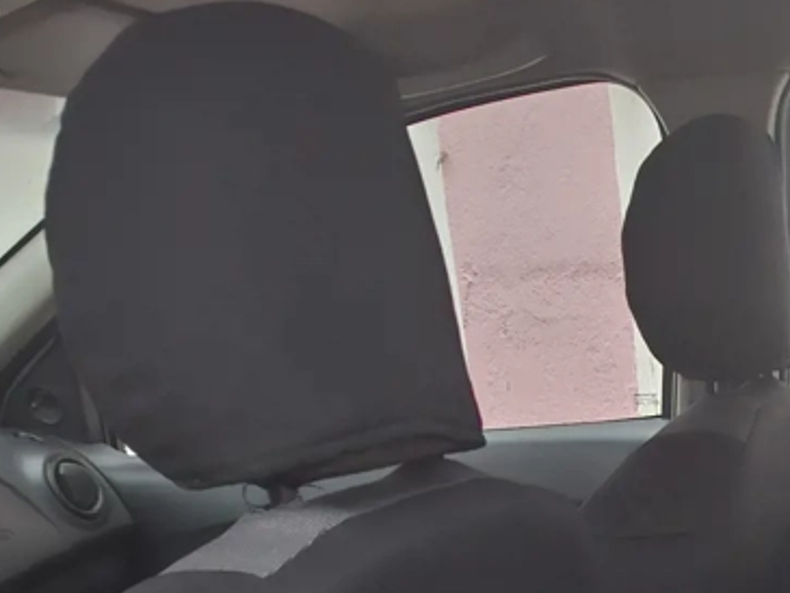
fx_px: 1438
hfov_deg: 26.9
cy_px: 766
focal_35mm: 63
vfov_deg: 21.2
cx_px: 963
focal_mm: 5.54
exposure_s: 1/14
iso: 1250
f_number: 1.8
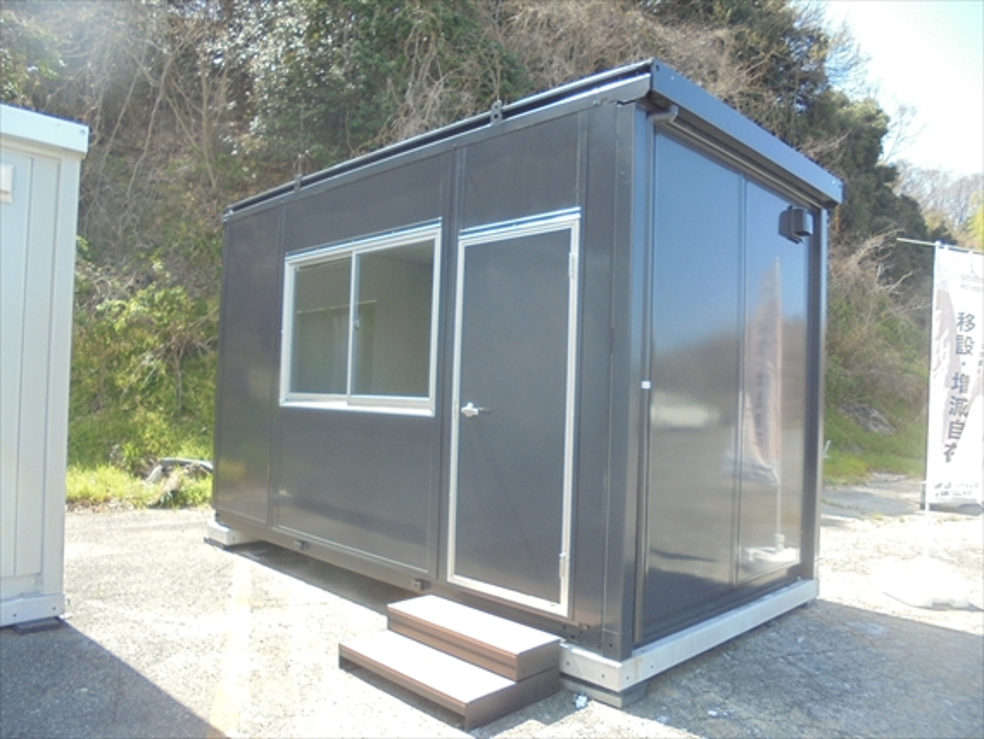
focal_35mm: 26
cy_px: 370
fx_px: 739
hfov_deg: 67.3
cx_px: 492
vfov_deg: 53.1
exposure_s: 1/250
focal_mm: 4.6
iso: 100
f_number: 3.5
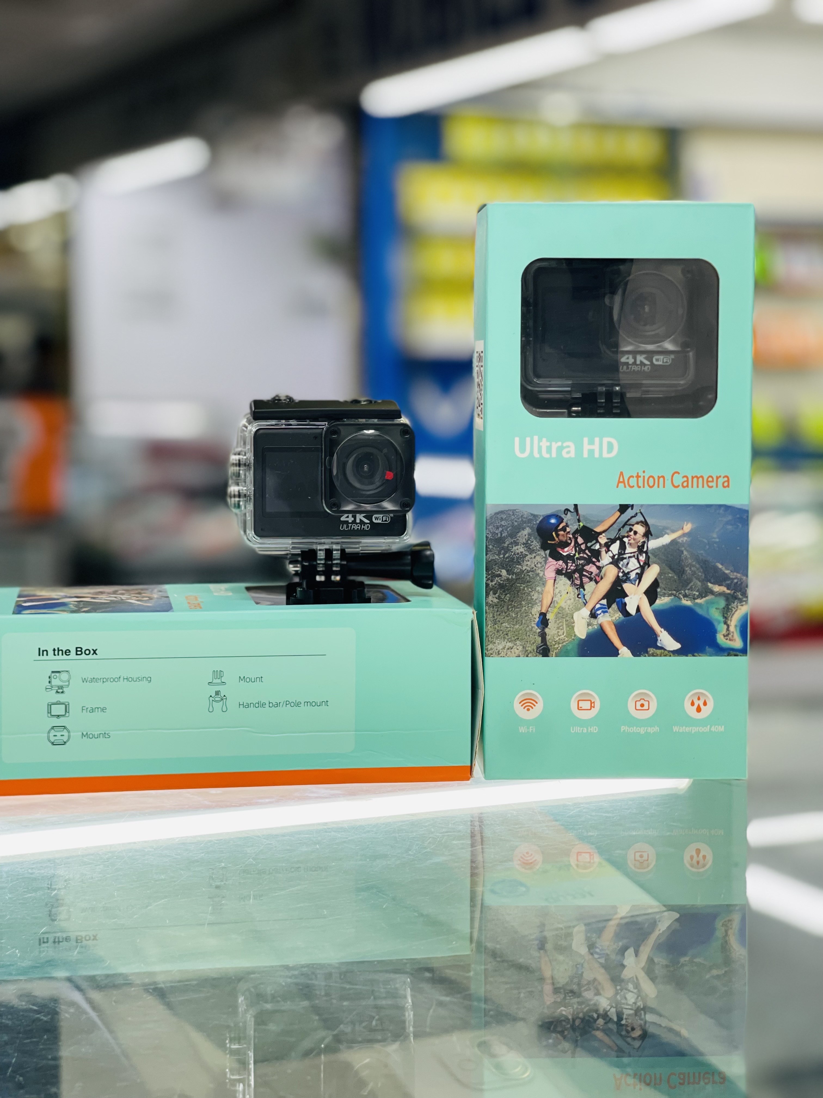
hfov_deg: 22.9
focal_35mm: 64
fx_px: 2029
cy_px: 549
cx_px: 412
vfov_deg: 30.3
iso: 50
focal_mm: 7.5
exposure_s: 1/100
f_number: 2.2
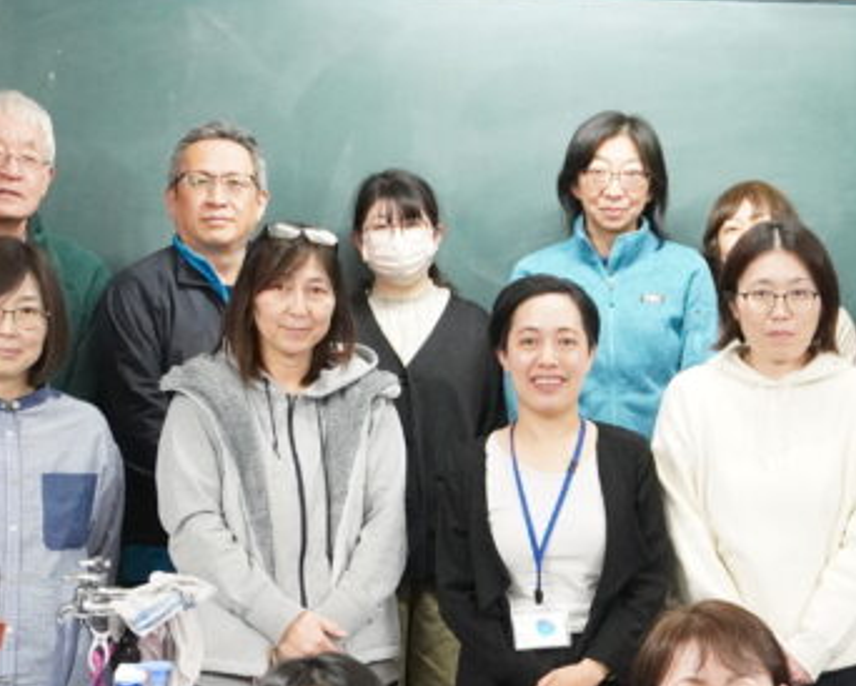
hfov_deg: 21.4
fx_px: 2241
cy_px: 585
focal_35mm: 88
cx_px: 678
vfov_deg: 17.2
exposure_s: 1/50
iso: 4000
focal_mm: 21
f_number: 4.5
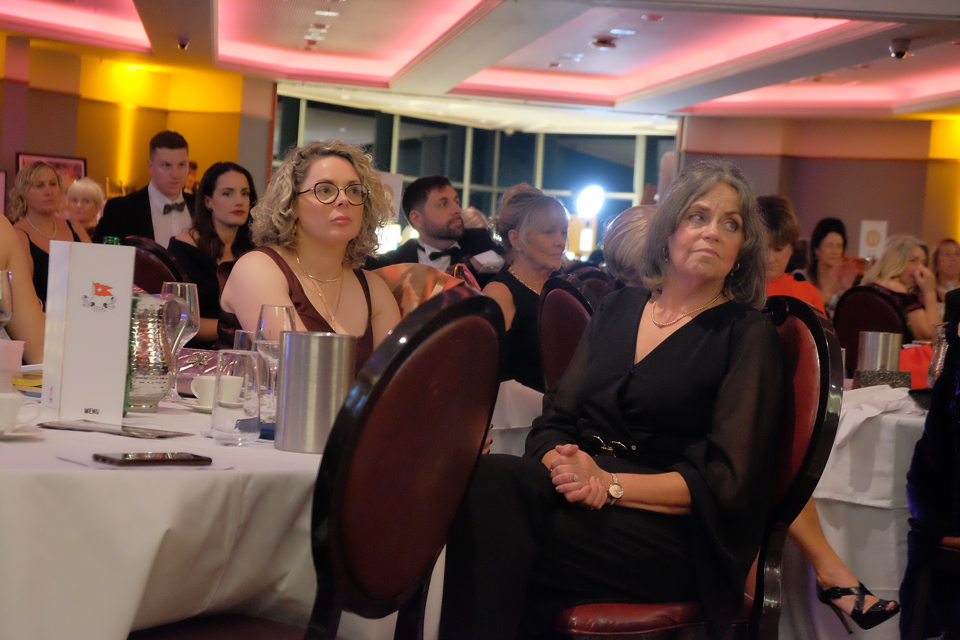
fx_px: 2027
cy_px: 320
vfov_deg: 17.9
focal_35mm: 76
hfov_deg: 26.7
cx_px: 480
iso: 6400
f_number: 4.5
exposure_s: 1/30
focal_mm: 50.5
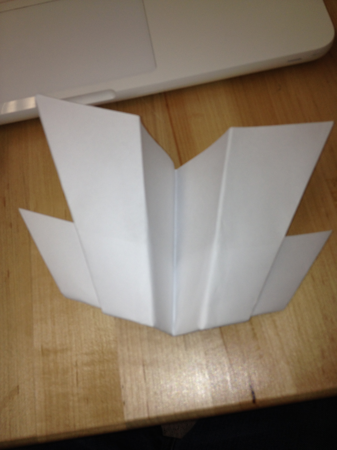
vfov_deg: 52.6
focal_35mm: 35
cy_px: 225
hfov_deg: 40.7
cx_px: 168
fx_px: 454
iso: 50
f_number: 2.4
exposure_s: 1/208
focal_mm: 4.28
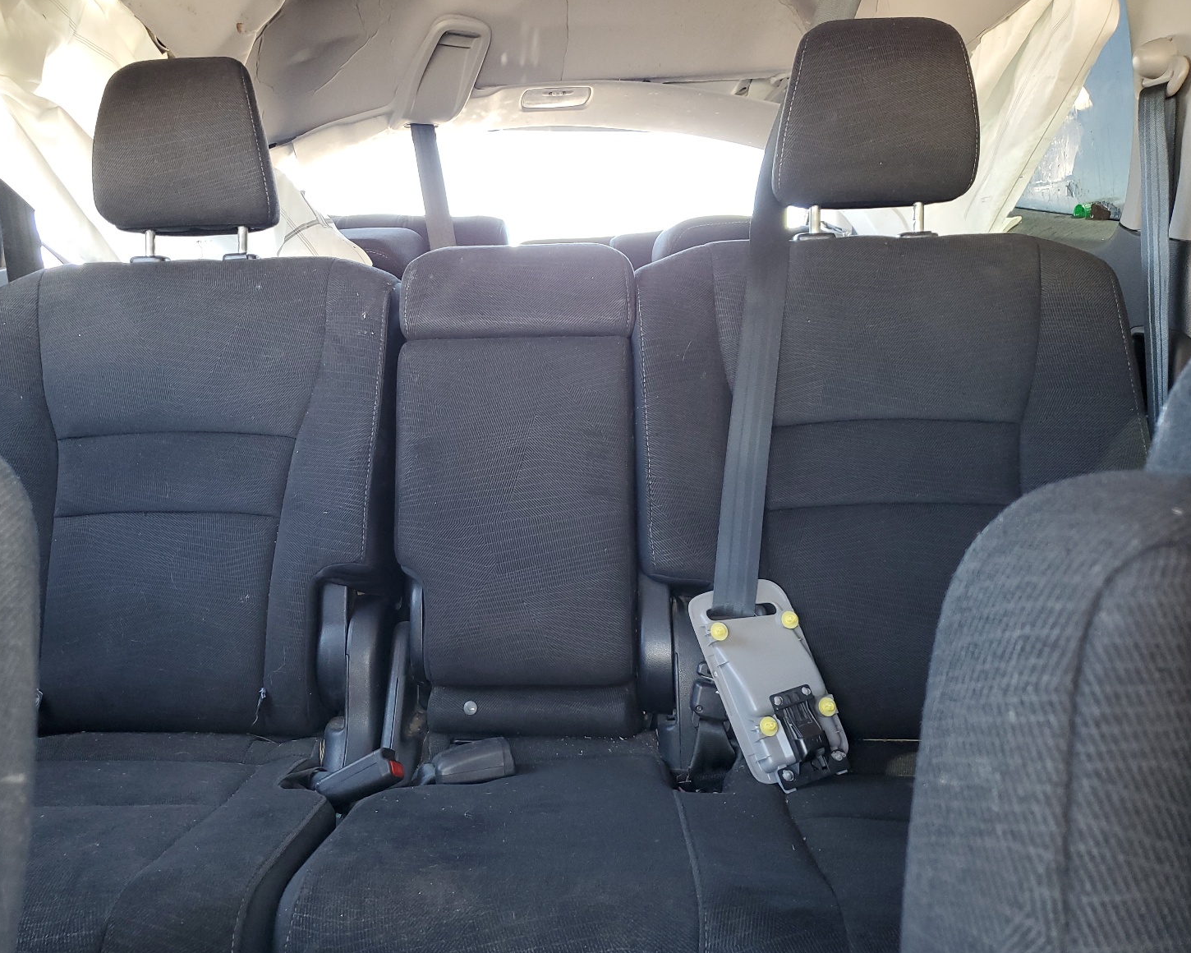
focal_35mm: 28
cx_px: 542
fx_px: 987
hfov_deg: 62.1
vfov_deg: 51.5
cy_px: 490
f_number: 1.5
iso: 63
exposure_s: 1/60.2
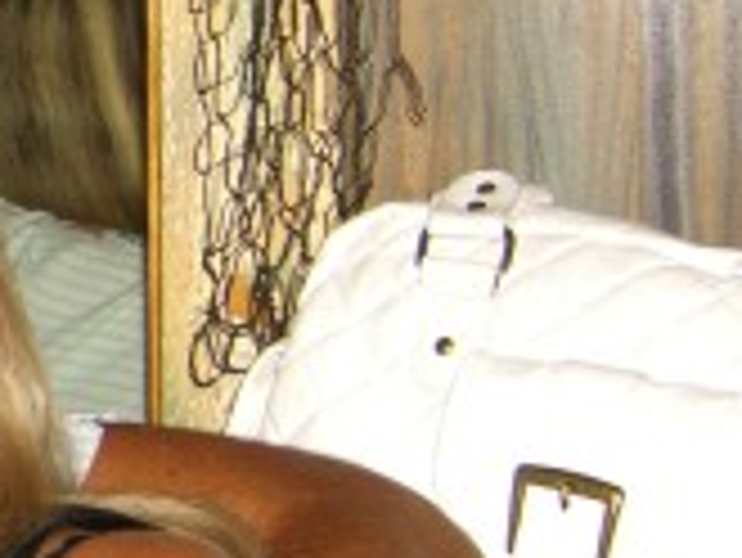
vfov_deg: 10.7
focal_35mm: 138
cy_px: 162
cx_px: -553
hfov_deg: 13.0
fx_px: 2960
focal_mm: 7.9
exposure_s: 1/60
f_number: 2.8
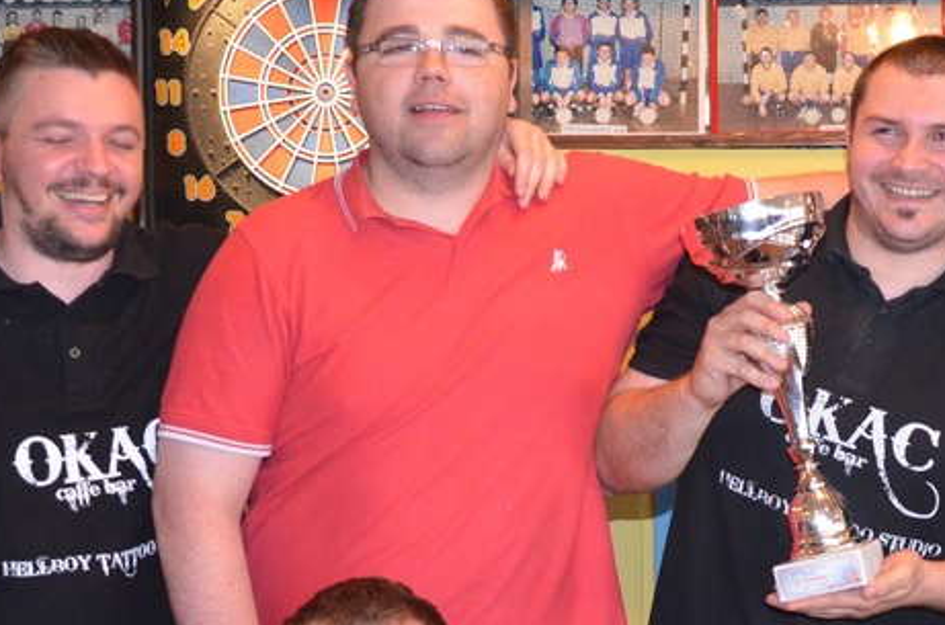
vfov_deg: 16.8
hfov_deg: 25.1
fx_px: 2095
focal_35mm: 80
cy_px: 533
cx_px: 728
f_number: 3.8
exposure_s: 1/60
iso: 3200
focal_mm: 24
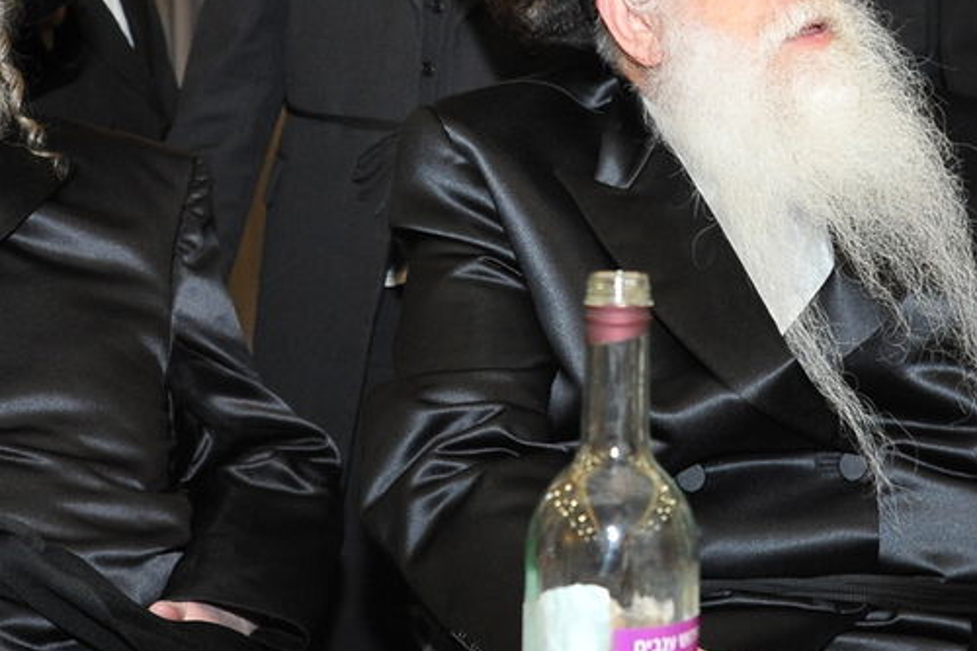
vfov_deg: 16.0
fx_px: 2279
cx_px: 524
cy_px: 58
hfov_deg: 24.2
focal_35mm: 84
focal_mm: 30
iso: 1600
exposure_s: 1/125
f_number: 4
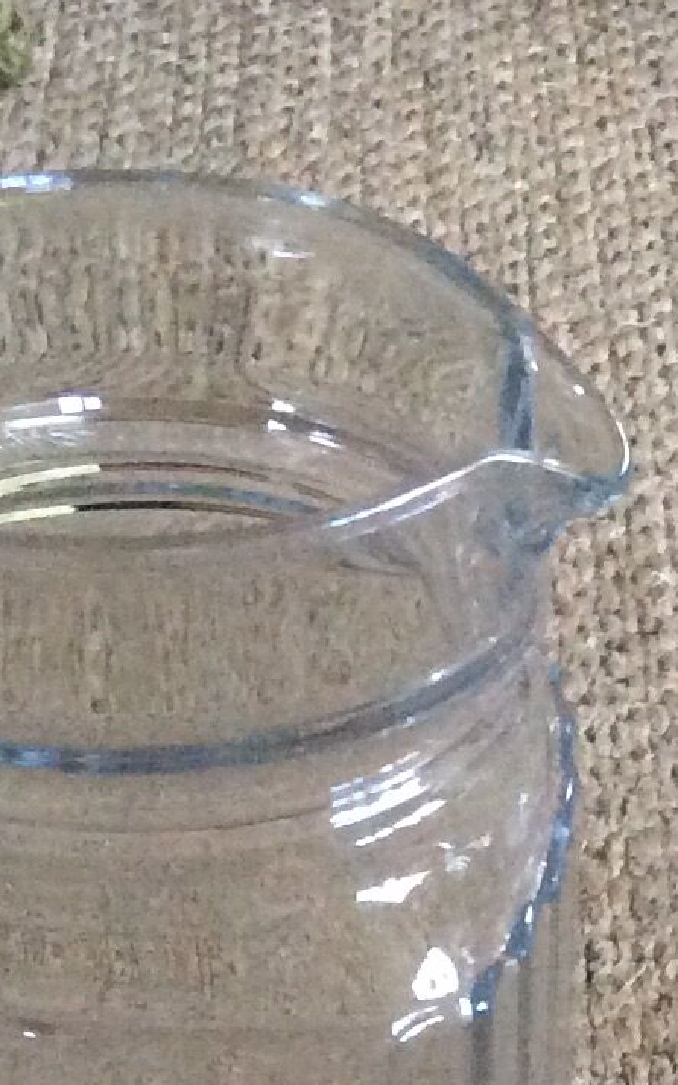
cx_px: 646
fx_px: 3638
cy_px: 1296
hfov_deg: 10.6
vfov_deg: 16.3
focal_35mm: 123
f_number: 2.4
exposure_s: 1/17
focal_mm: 3.3
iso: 320
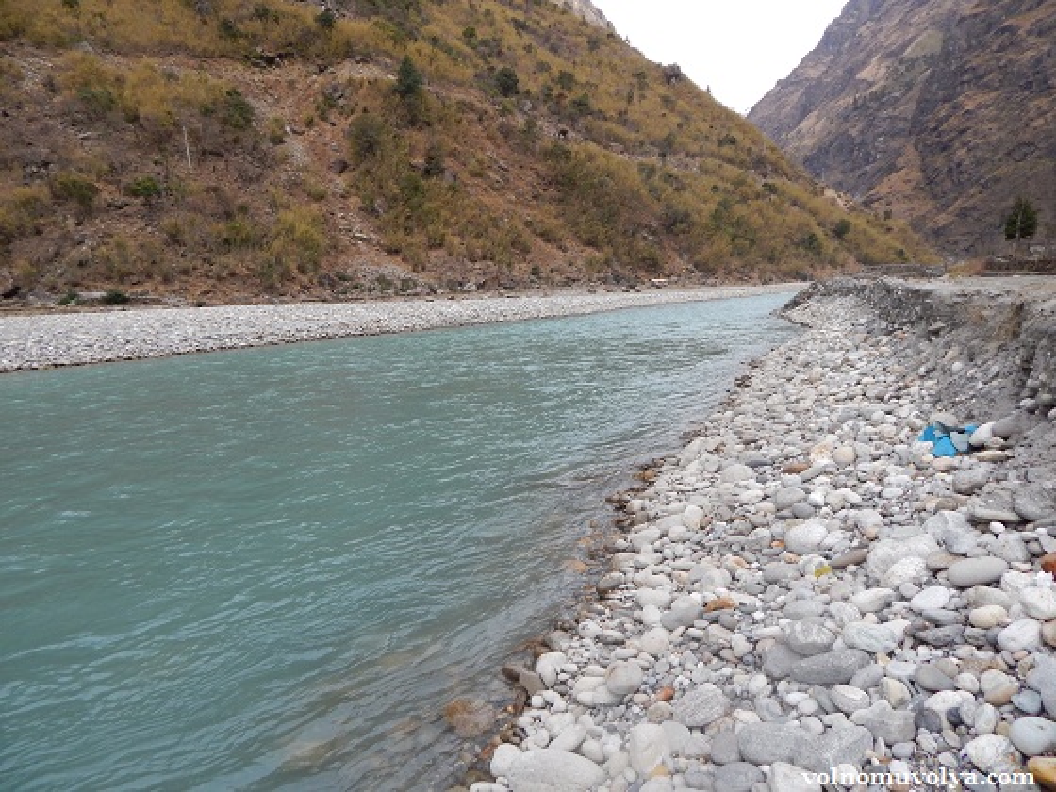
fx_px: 702
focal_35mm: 23
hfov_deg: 73.9
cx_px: 528
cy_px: 396
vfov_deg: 58.9
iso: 125
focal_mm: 4
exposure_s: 1/400
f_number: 3
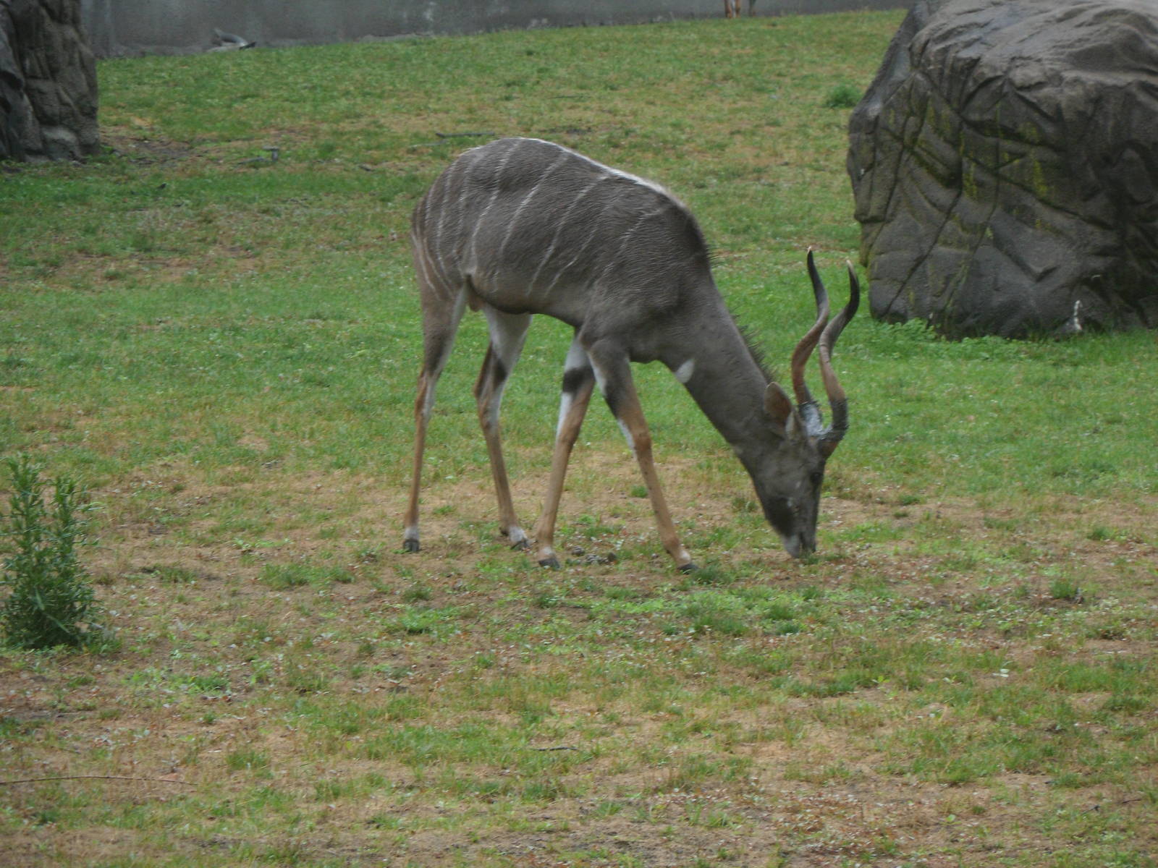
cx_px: 579
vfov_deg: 5.5
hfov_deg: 7.3
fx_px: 9032
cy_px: 434
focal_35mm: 270
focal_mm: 46.8
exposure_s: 1/60
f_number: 5.9
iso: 80
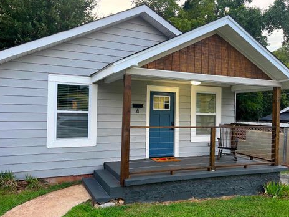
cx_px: 148
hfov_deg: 63.4
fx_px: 234
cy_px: 109
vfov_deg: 49.7
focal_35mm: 28
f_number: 1.5
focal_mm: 5.7
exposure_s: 1/121
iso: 80
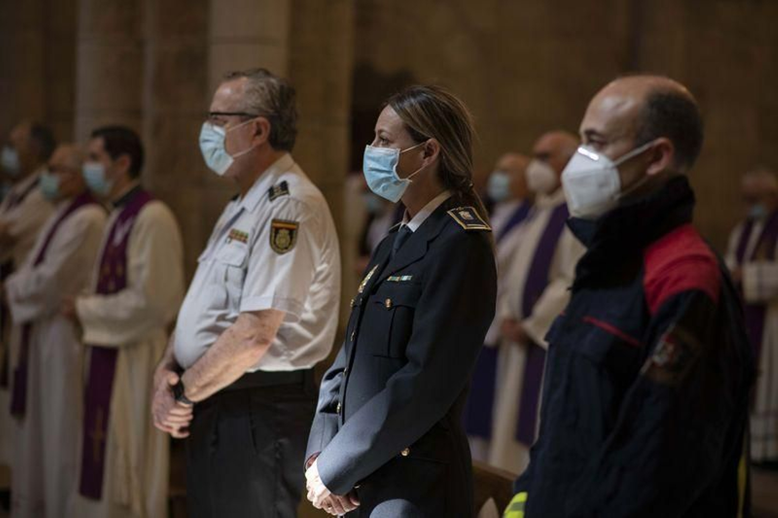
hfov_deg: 23.9
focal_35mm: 85
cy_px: 259
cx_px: 389
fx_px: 1836
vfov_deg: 16.1
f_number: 2.5
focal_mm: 85
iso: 1000
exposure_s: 1/200
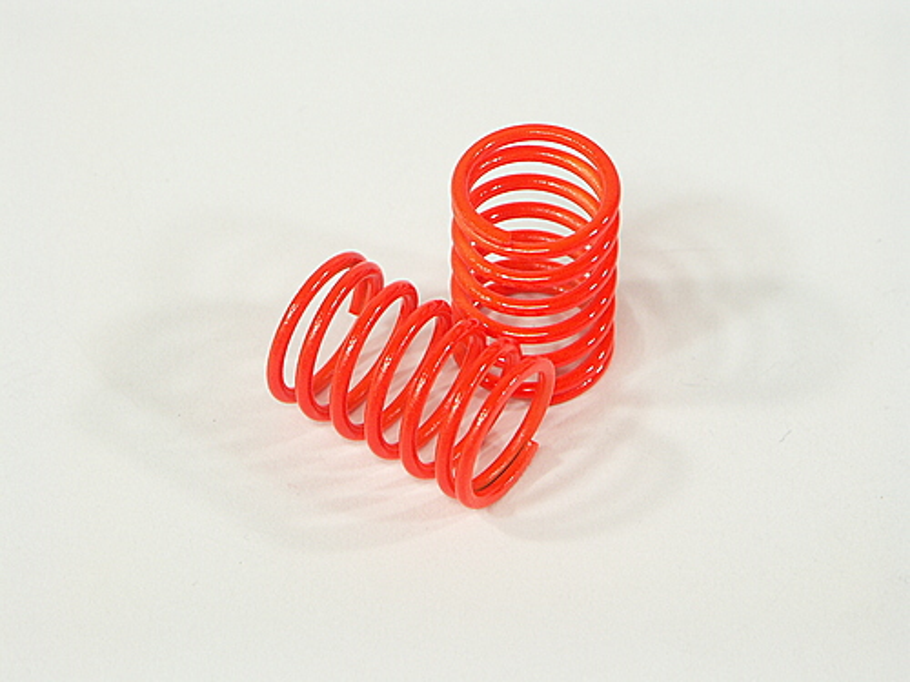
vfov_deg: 7.4
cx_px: 455
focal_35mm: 200
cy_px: 341
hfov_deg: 9.9
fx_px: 5258
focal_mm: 50.69
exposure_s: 1/30
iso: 100
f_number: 5.6
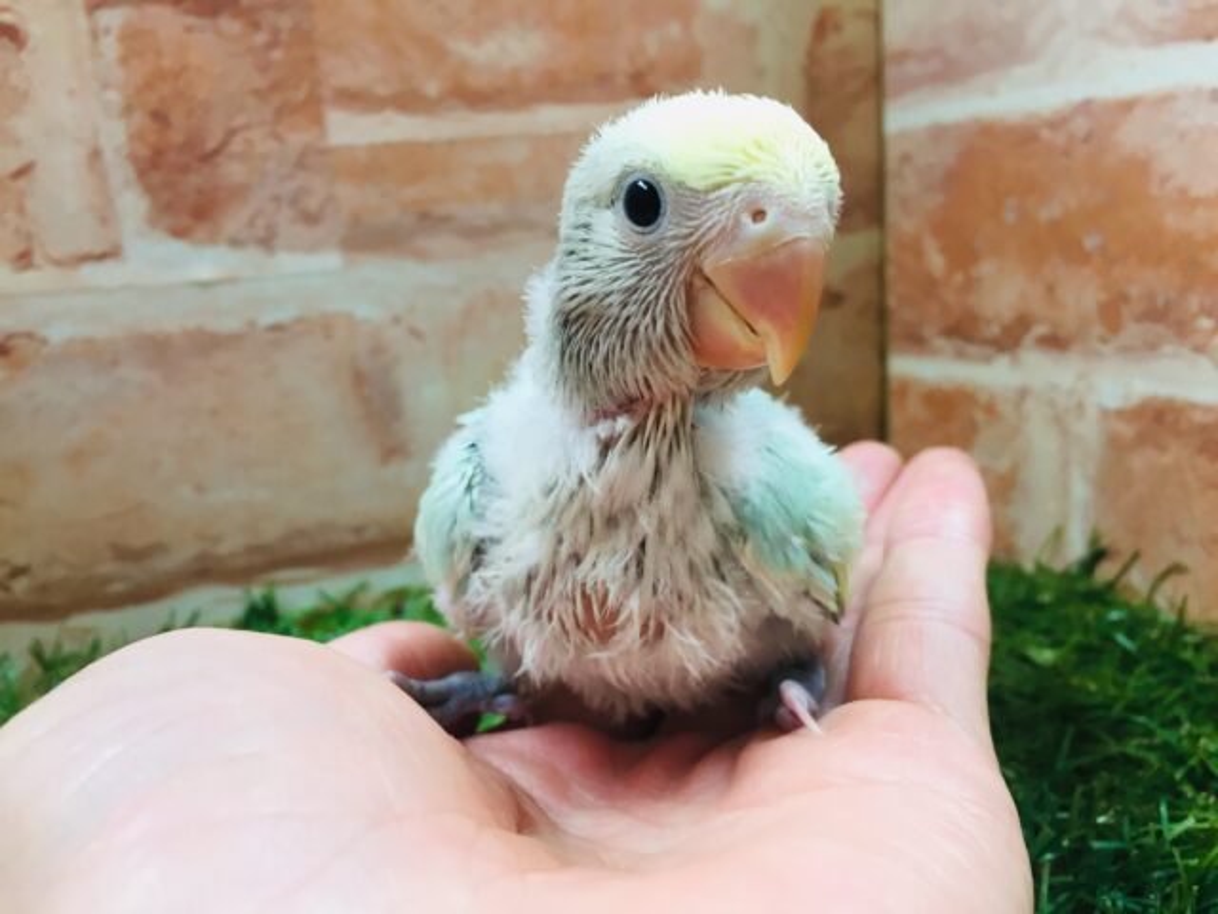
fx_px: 1020
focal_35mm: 29
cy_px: 457
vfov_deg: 48.2
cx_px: 609
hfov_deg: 61.7
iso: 64
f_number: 2.2
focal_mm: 4.15
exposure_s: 1/30
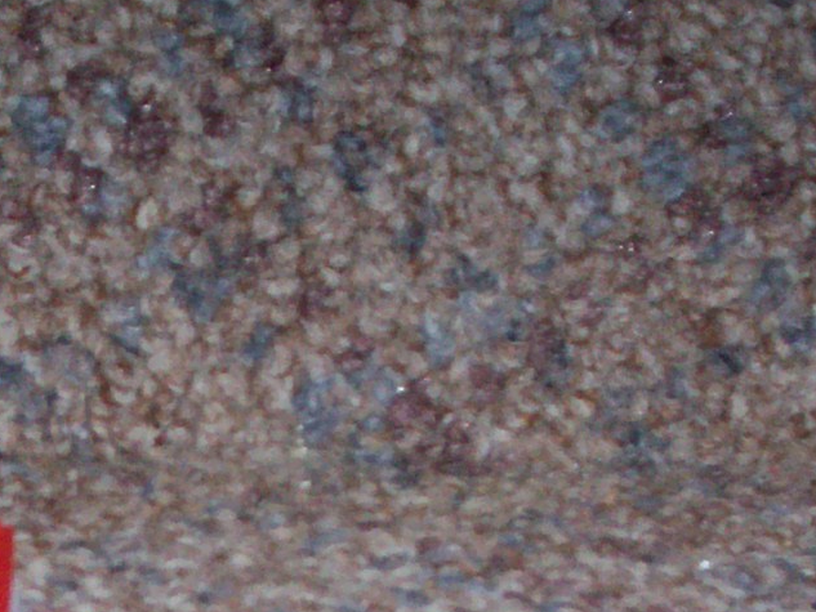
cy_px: 916
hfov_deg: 14.9
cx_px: 85
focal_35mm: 131
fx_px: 3089
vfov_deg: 10.9
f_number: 4.5
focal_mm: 5.9
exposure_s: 1/64
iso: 140
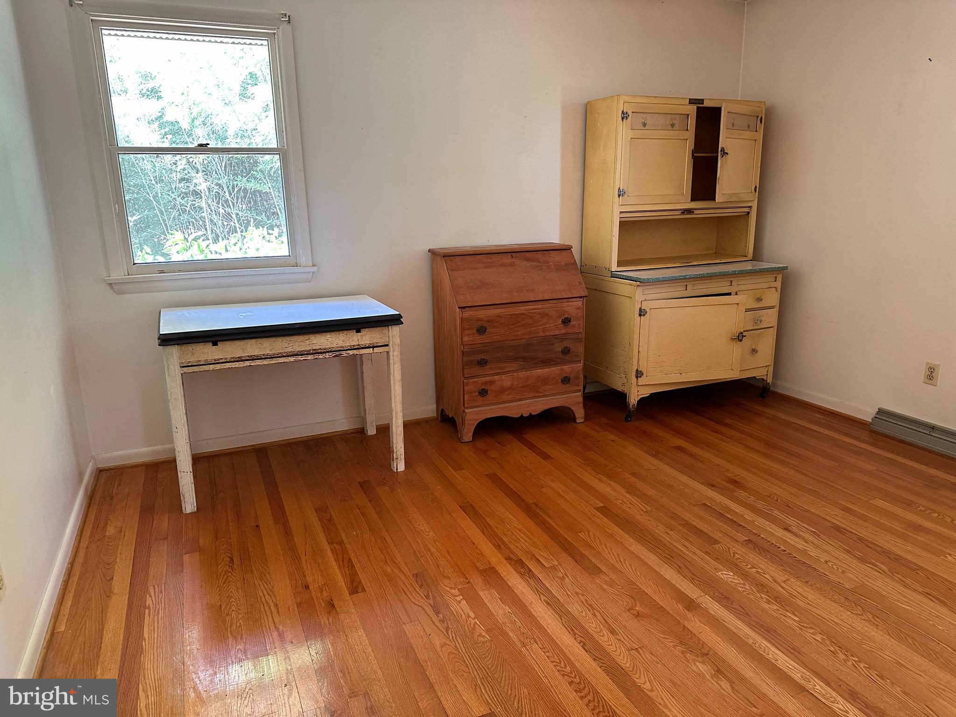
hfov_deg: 71.6
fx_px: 663
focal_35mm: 24
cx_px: 478
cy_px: 358
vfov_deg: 56.8
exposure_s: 1/60
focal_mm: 6.86
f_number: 1.78
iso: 250
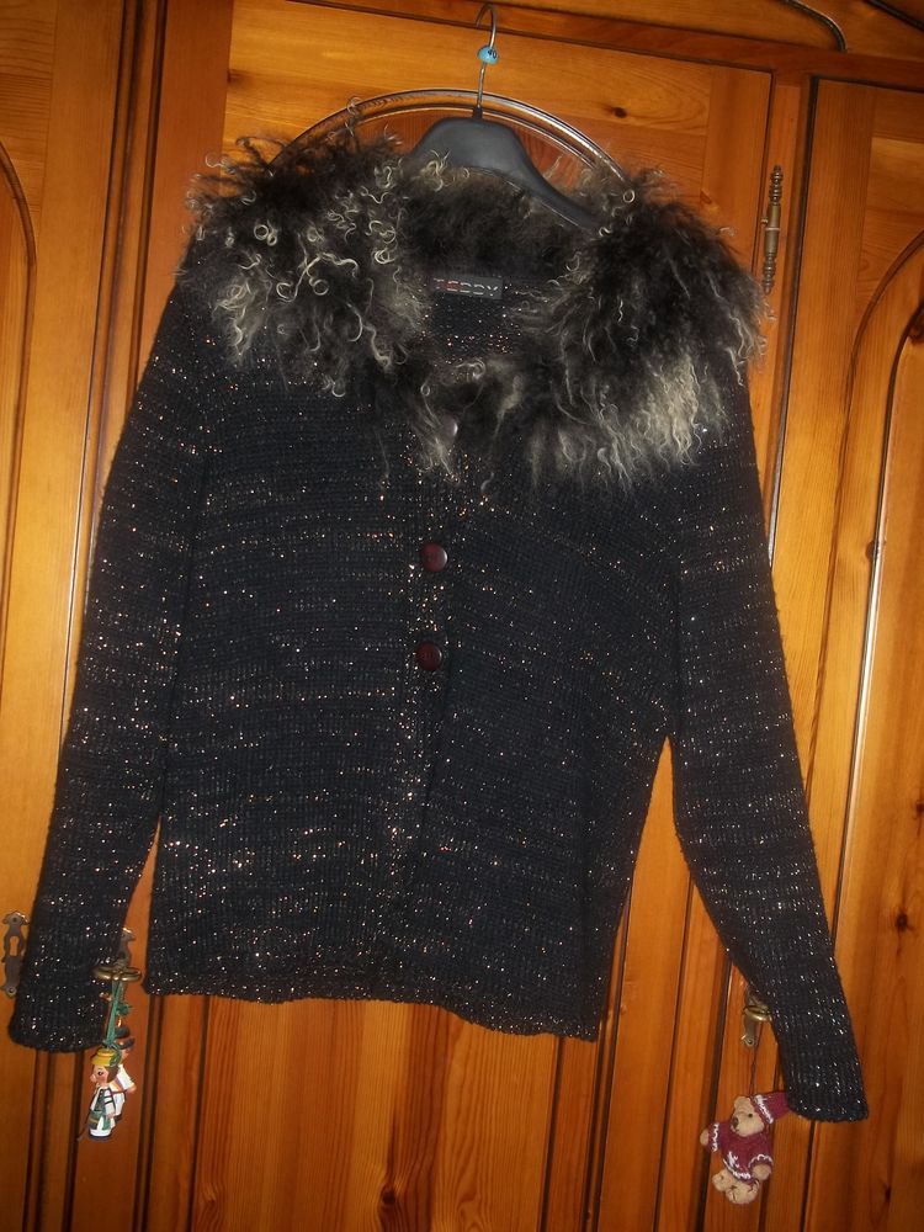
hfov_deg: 39.7
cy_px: 616
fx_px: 1281
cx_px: 462
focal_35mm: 36
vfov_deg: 51.4
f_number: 3.1
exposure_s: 1/30
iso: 64
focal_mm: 6.5
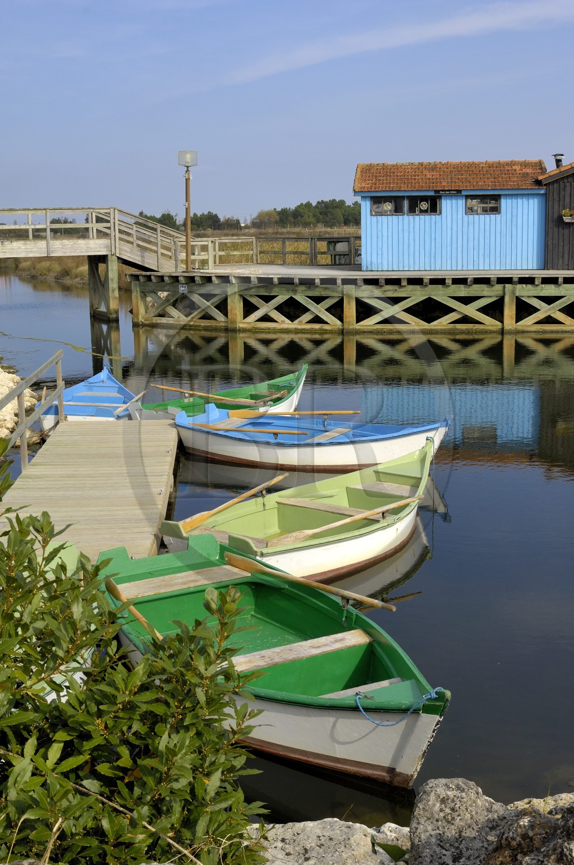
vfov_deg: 42.4
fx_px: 1115
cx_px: 287
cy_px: 432
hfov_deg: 28.9
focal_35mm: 46
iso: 100
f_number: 9
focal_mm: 31
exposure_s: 1/160
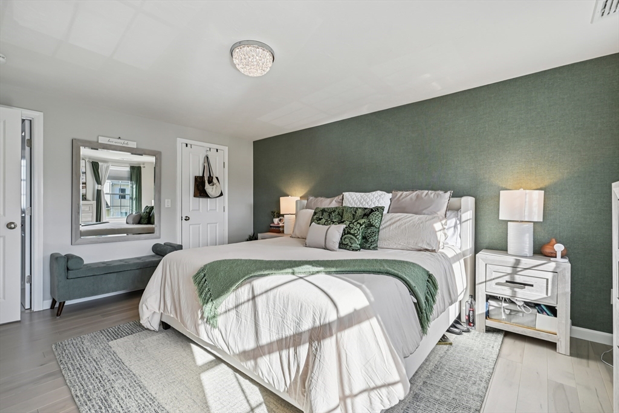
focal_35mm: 16
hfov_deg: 96.7
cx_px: 310
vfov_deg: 73.8
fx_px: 275
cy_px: 206
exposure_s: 1/50
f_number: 8
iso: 100
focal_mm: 16
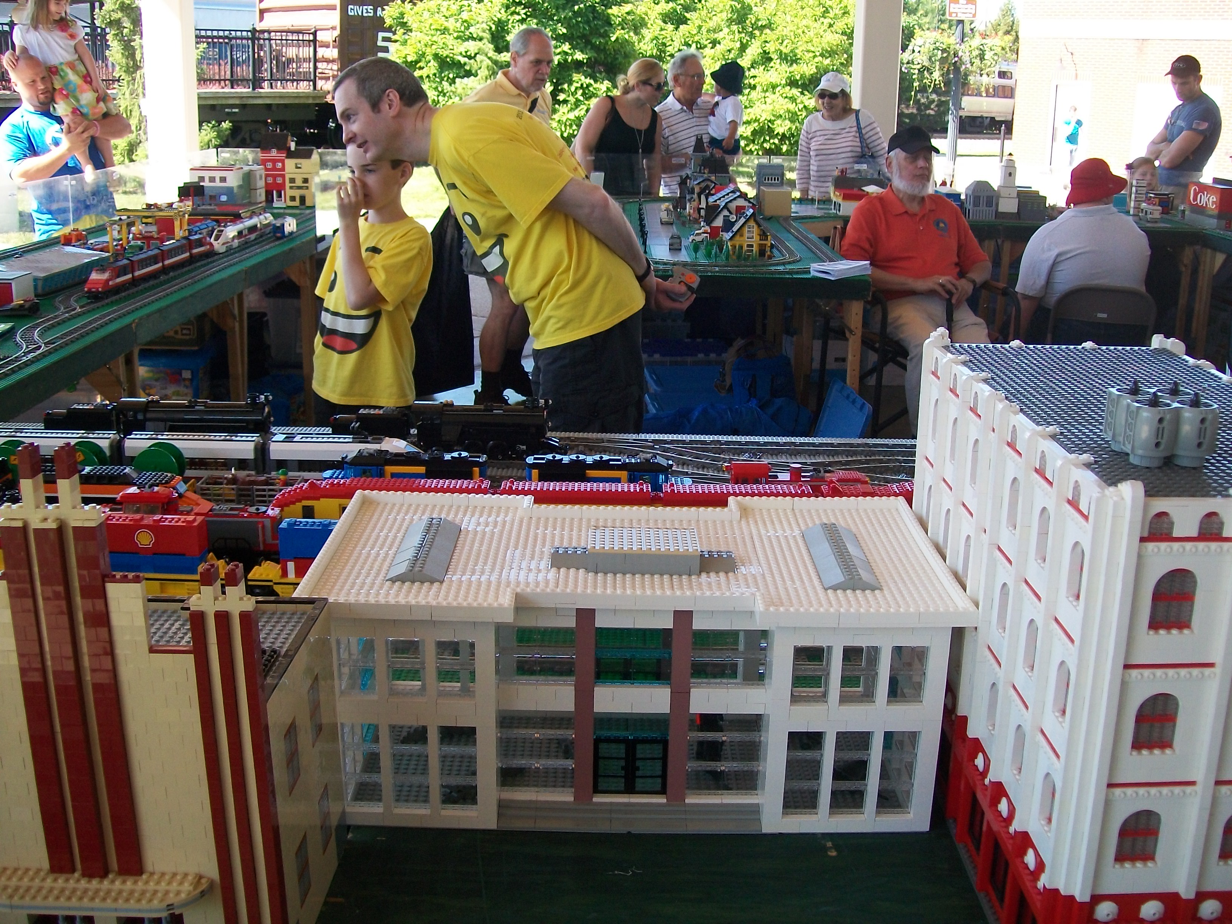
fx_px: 1281
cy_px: 462
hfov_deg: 51.4
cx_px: 616
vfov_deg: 39.7
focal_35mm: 36
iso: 80
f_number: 2.7
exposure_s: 1/200
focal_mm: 6
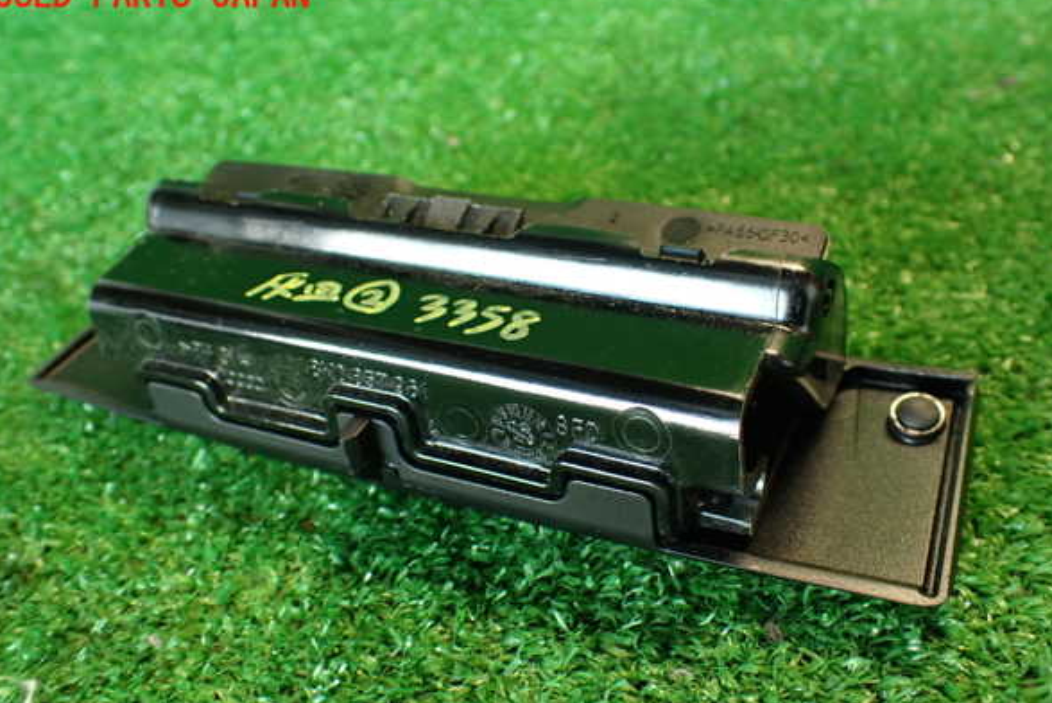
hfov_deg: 55.8
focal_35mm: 34
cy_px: 377
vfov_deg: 38.9
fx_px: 994
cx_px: 522
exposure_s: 1/30
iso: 320
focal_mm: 5.79
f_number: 2.4
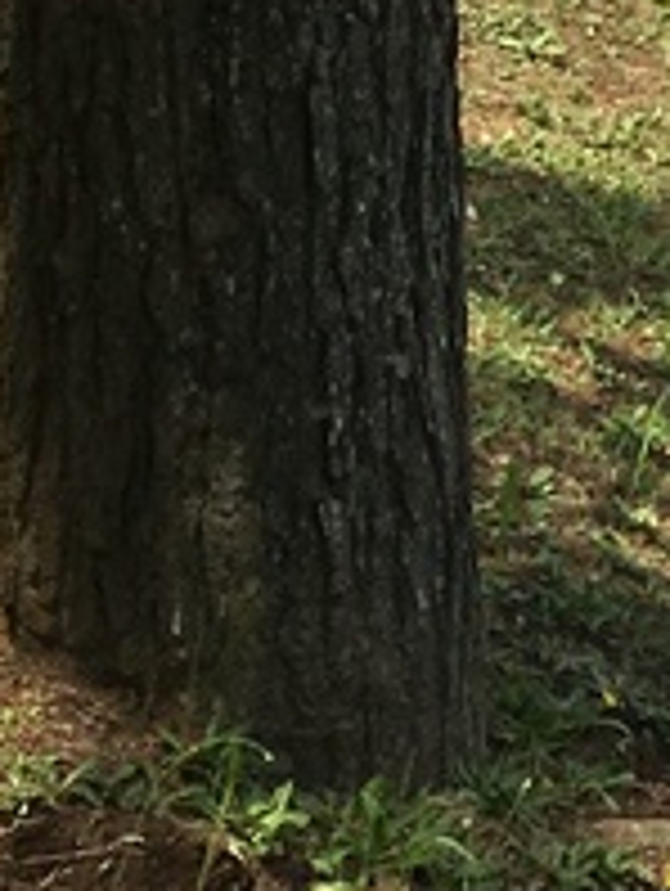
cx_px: 1736
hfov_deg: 7.1
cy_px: -1982
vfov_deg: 8.2
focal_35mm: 195
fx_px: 5022
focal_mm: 4.15
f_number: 2.2
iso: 25
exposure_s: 1/1789
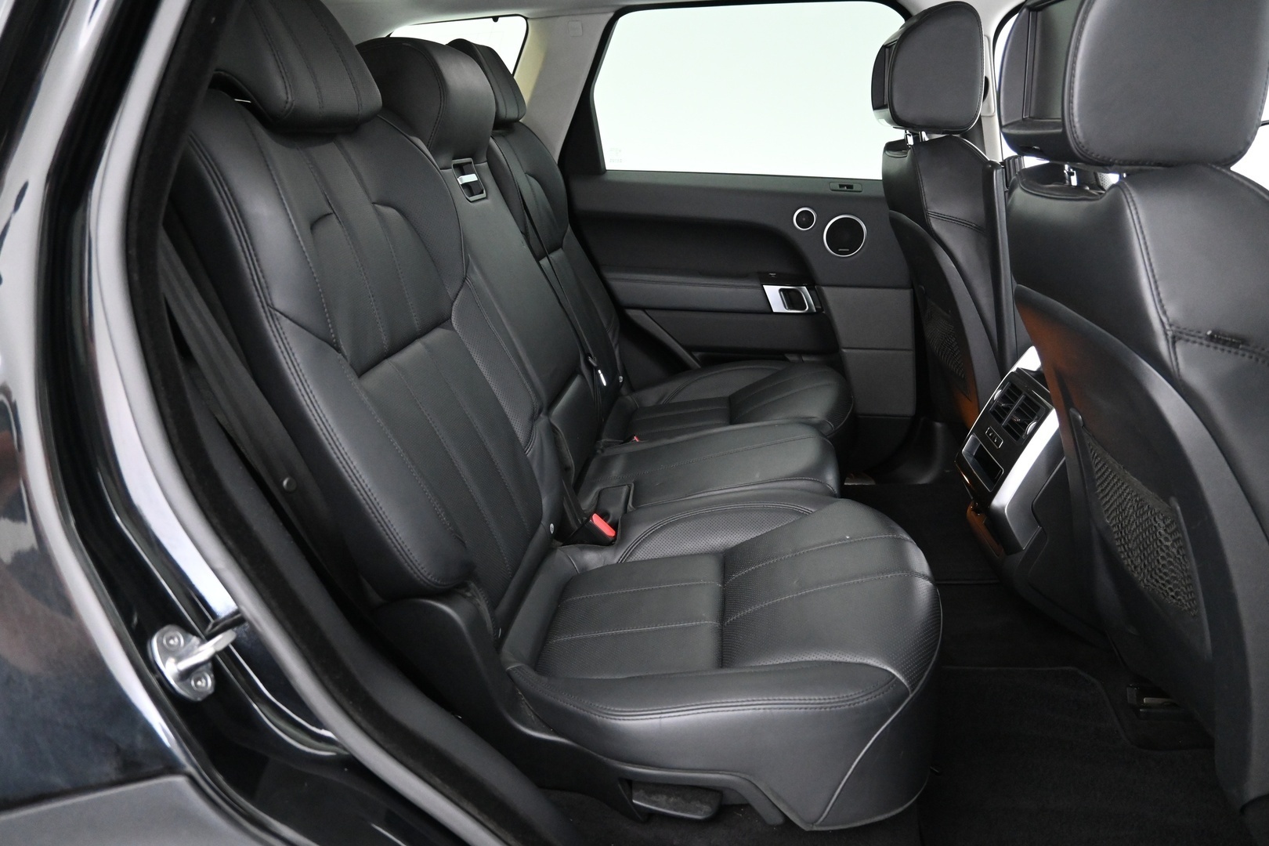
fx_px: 846
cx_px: 634
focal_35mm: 24
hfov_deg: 73.7
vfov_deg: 53.1
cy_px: 423
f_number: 3.5
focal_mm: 16
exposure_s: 1/25
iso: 4000
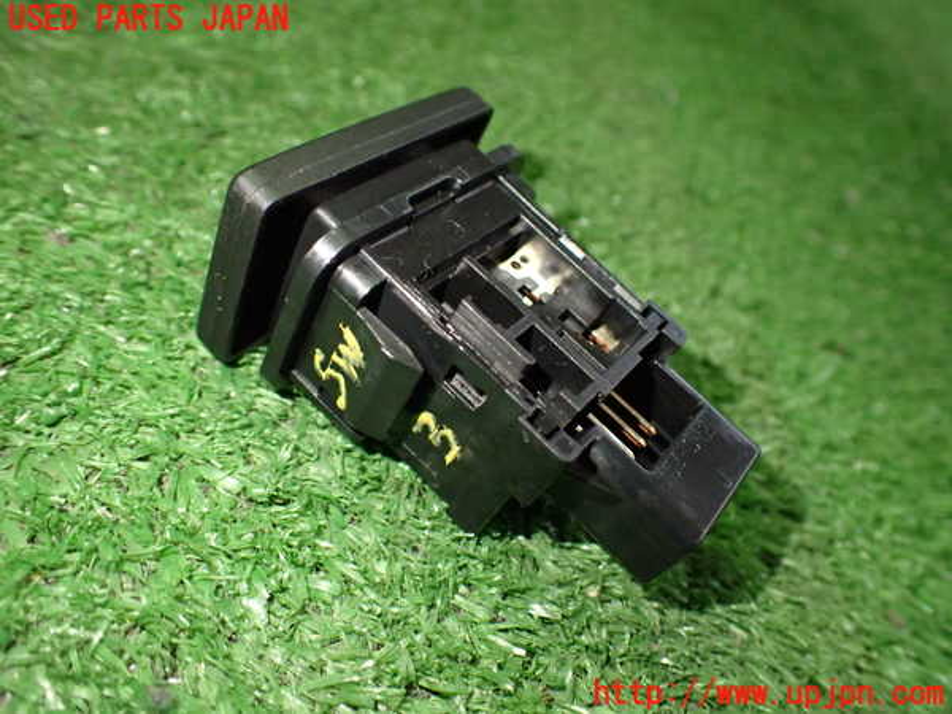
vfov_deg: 46.8
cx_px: 476
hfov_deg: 60.0
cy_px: 357
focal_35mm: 30
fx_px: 825
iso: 800
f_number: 2.3
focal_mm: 5.4
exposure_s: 1/125
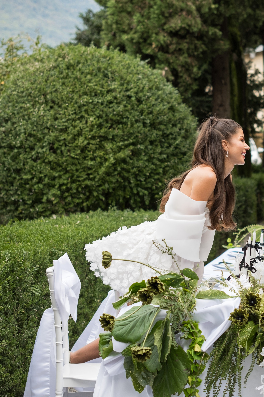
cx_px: 229
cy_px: 220
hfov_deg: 15.6
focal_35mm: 87
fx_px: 957
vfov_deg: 23.4
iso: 125
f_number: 2
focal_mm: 33
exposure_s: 1/250
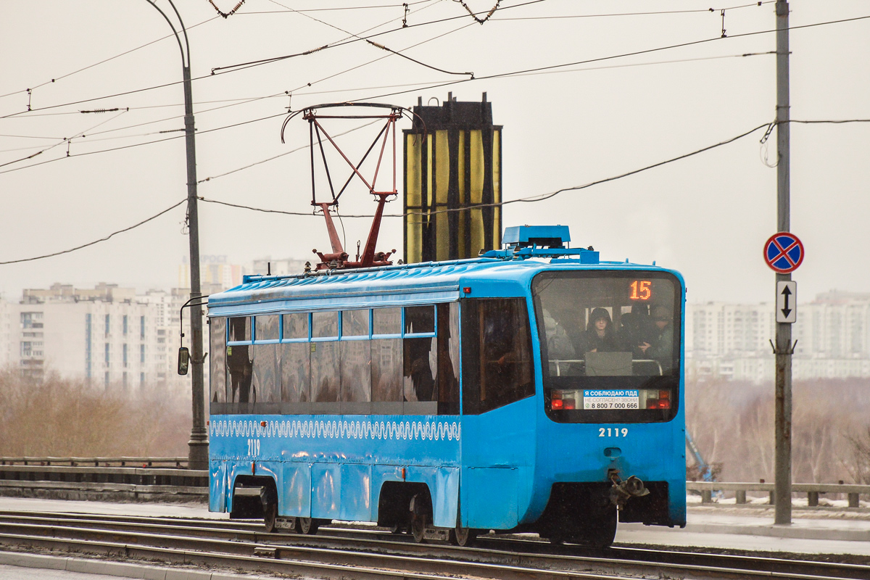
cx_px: 435
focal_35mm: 210
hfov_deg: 9.8
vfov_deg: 6.5
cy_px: 290
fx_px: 5075
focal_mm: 140
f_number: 5.6
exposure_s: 1/640
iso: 400
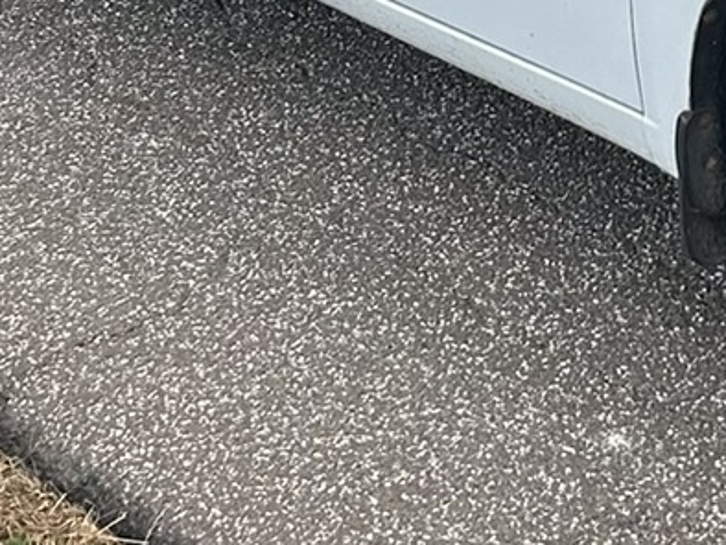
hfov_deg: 14.3
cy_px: -238
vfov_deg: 10.7
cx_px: 813
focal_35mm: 135
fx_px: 2833
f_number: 1.5
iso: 50
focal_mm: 5.7
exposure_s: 1/1280
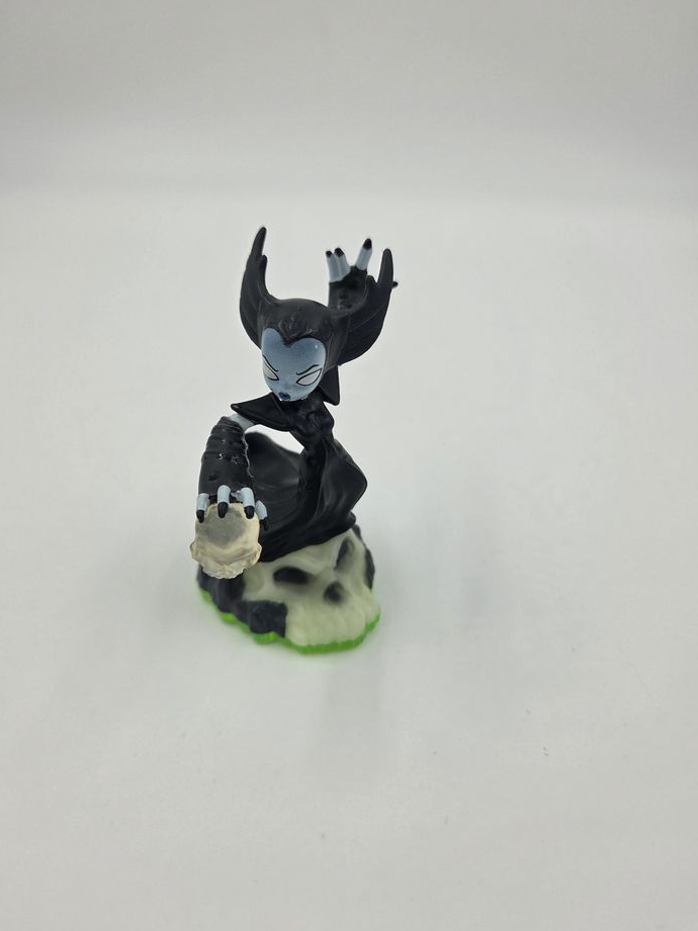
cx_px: 345
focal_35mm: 25
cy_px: 453
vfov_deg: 69.4
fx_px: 672
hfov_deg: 54.9
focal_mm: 5.4
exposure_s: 1/276
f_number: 1.8
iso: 40
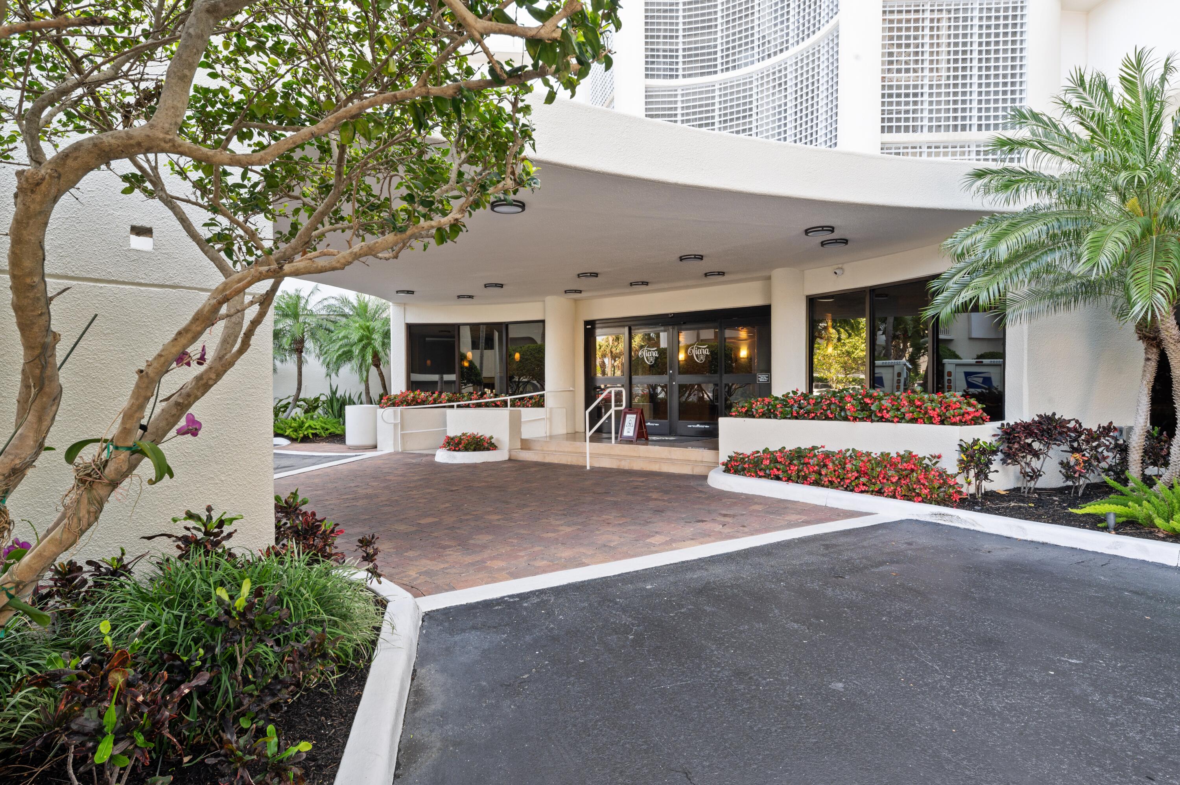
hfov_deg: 81.2
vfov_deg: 59.4
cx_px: 590
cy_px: 392
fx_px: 688
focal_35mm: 21
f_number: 11
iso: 100
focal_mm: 21
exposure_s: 1/15
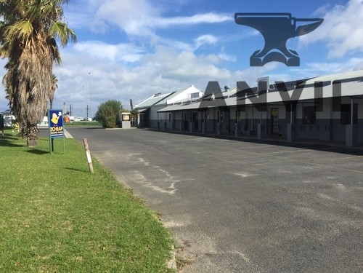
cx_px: 182
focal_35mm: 29
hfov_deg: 61.7
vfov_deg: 48.2
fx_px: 304
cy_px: 136
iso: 32
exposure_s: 1/2475
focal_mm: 4.15
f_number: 2.2
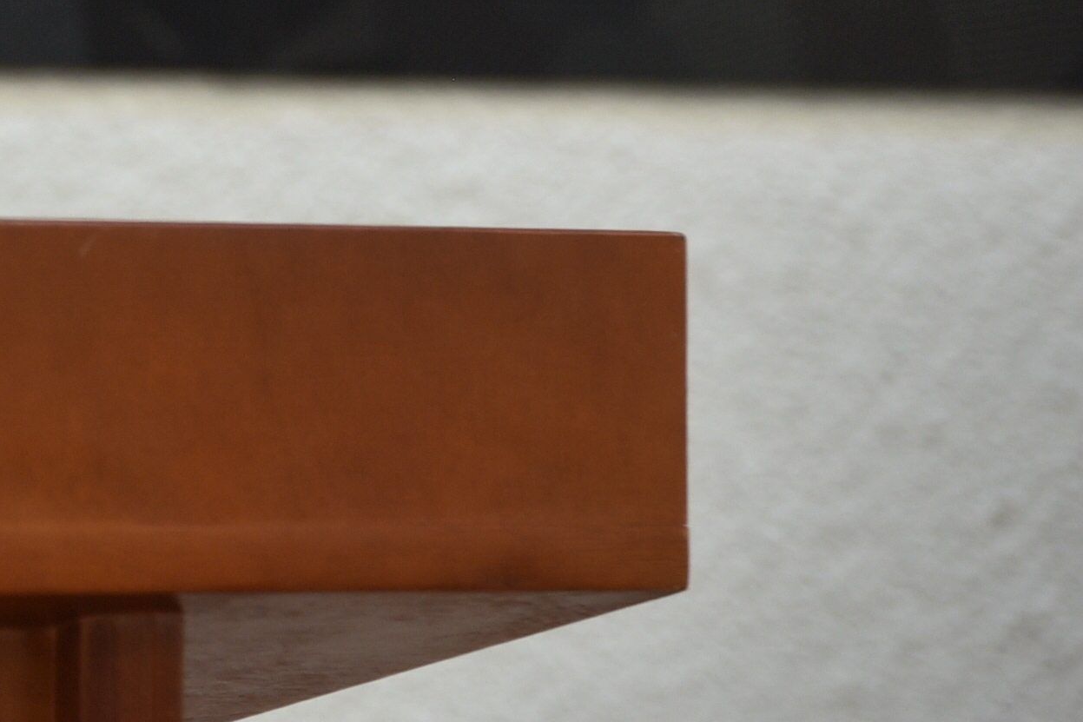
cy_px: -362
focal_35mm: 380
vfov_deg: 3.6
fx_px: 11429
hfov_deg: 5.4
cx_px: -807
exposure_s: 1/15
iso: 500
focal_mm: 105
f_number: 4.5
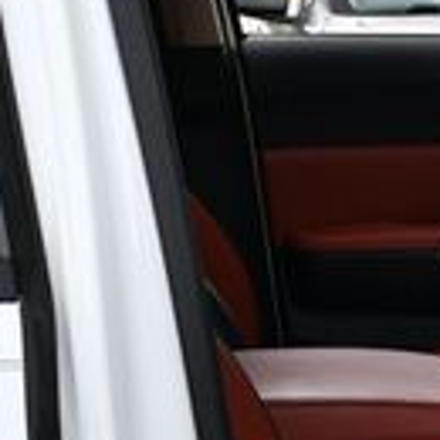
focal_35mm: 151
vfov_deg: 11.4
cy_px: 511
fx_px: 2171
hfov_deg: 11.2
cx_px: 596
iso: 220
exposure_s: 1/250
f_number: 5.6
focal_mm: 18
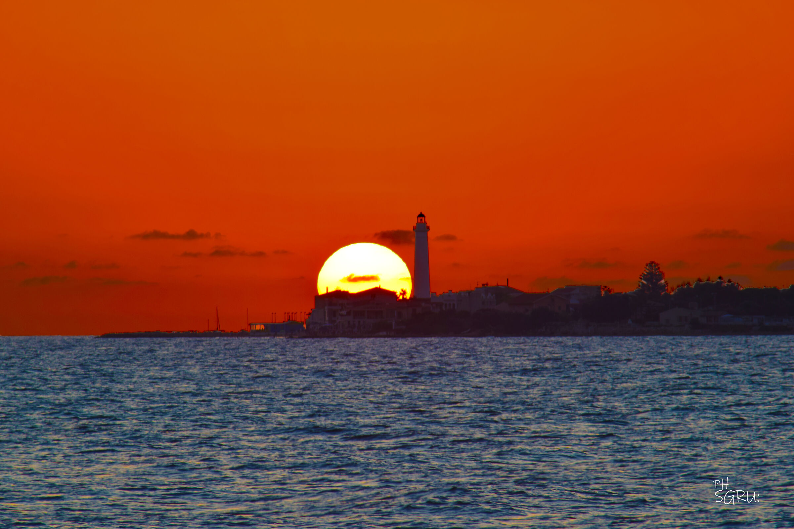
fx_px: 9924
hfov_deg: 4.6
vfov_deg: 3.1
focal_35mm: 450
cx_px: 397
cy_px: 264
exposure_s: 1/40
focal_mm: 300
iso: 100
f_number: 14
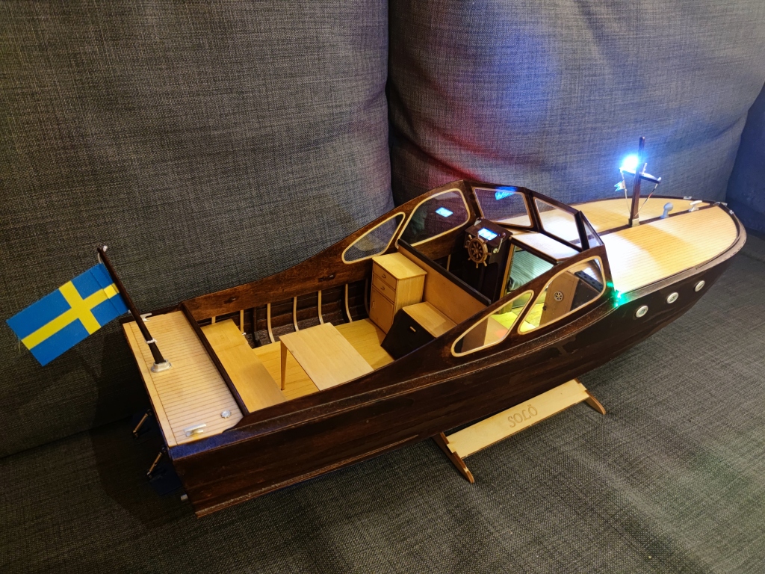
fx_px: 530
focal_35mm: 24
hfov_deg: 71.6
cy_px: 287
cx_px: 382
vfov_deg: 56.8
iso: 699
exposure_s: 1/13
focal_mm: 6.72
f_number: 1.69
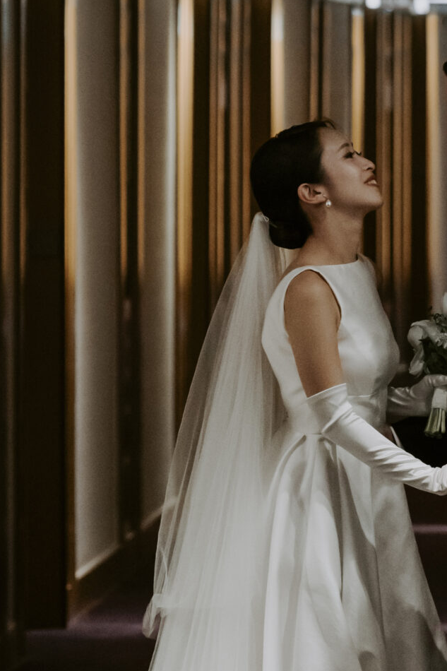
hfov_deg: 5.0
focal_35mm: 275
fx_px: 5123
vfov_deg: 7.5
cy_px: 405
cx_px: 214
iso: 6400
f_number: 4
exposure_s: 1/250
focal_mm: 102
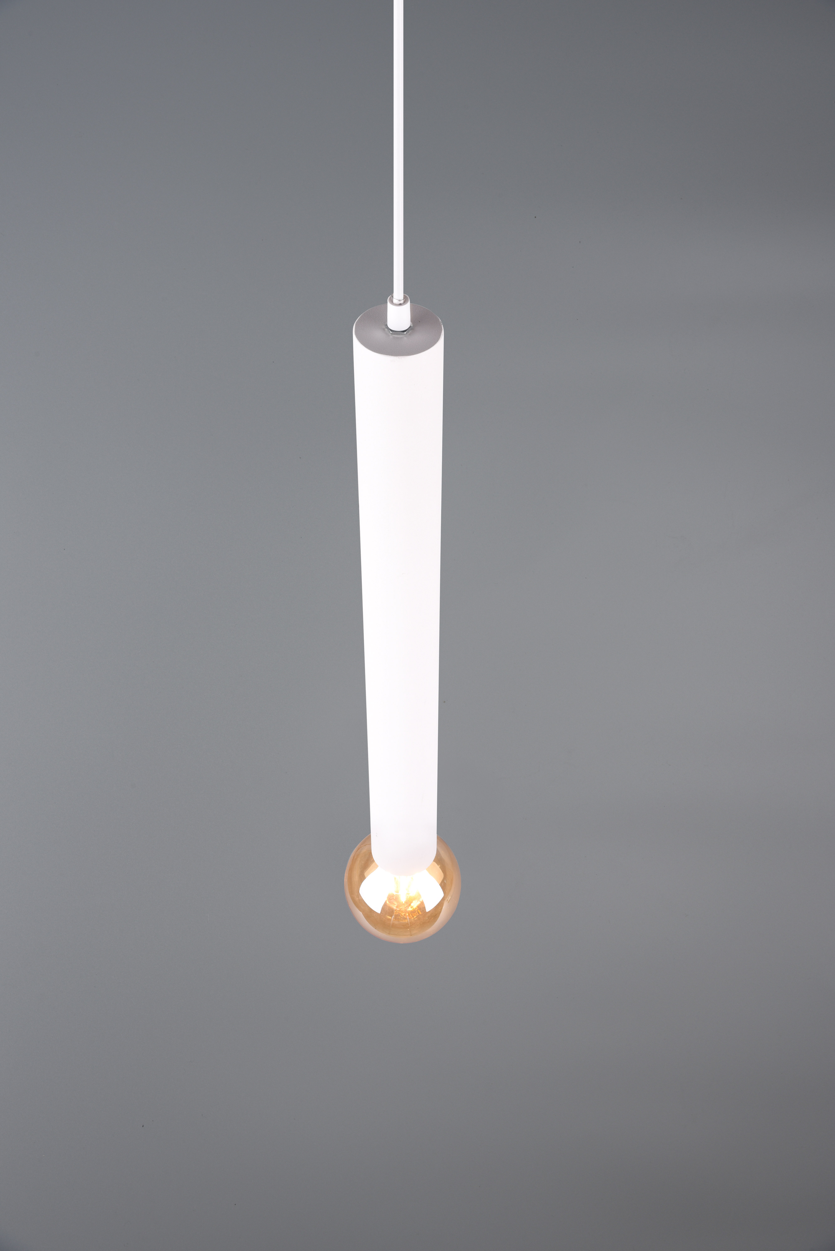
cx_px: 418
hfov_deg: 28.1
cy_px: 626
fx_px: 1668
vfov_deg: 41.1
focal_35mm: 48
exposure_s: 1/8
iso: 100
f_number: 11
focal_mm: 48
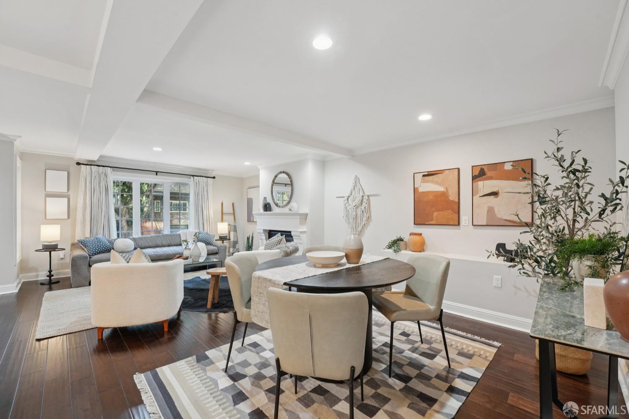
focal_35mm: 14
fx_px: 245
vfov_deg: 81.2
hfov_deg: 104.3
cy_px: 210
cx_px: 314
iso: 640
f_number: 8
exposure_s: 1/25
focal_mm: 14
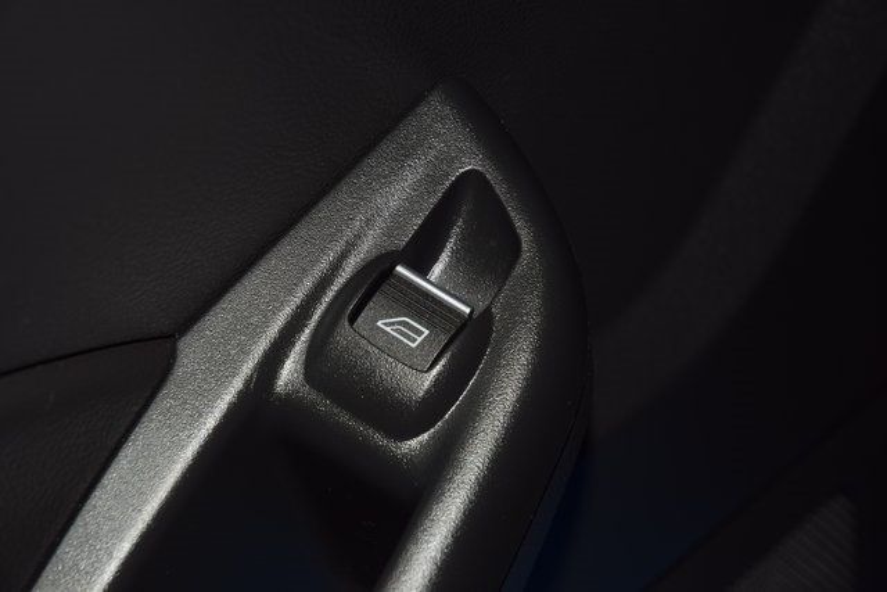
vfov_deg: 13.0
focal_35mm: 105
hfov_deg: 19.5
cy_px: 296
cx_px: 444
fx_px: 2588
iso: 100
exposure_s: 1/125
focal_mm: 70
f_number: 8
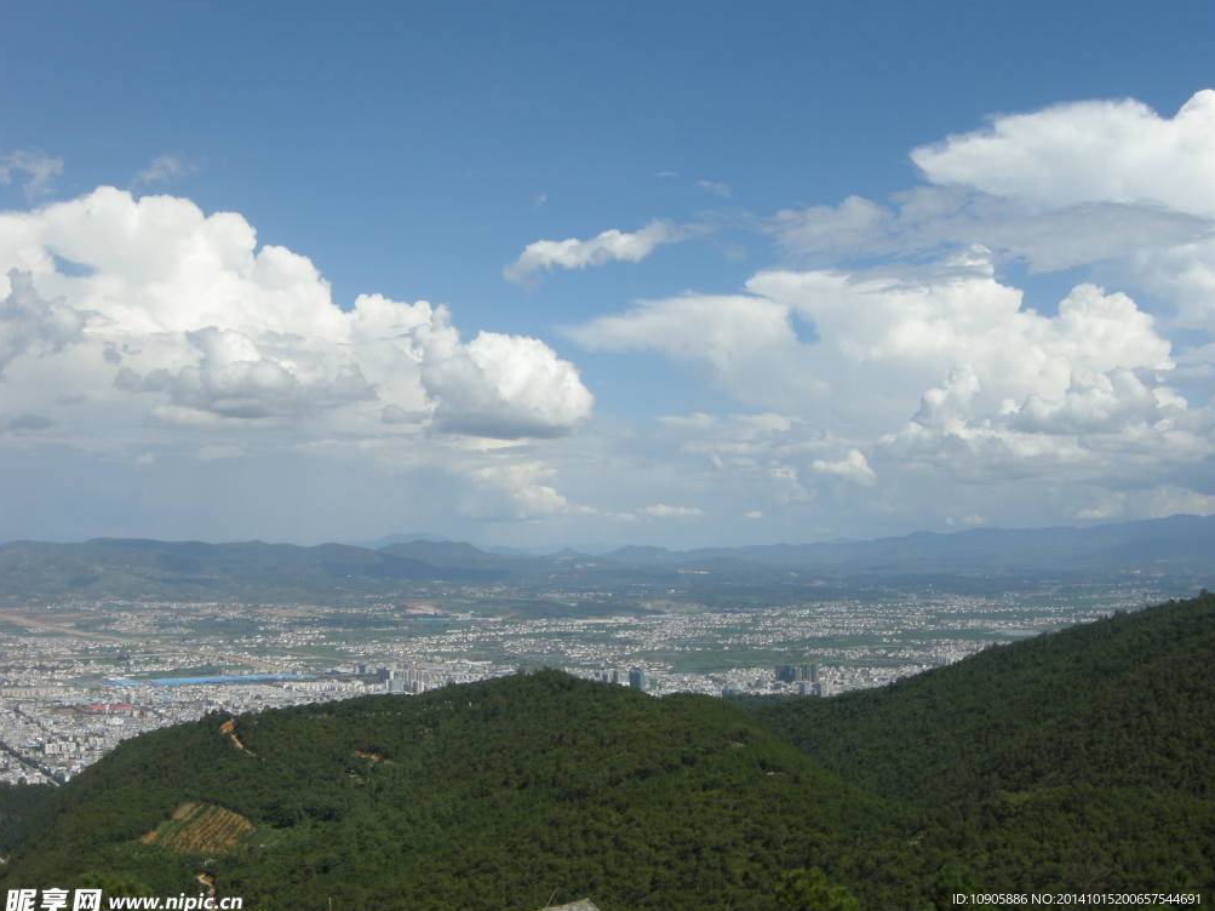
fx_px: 1685
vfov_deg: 30.3
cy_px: 458
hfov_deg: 39.7
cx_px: 607
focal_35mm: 48
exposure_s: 1/306
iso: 64
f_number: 6.9
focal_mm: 10.1
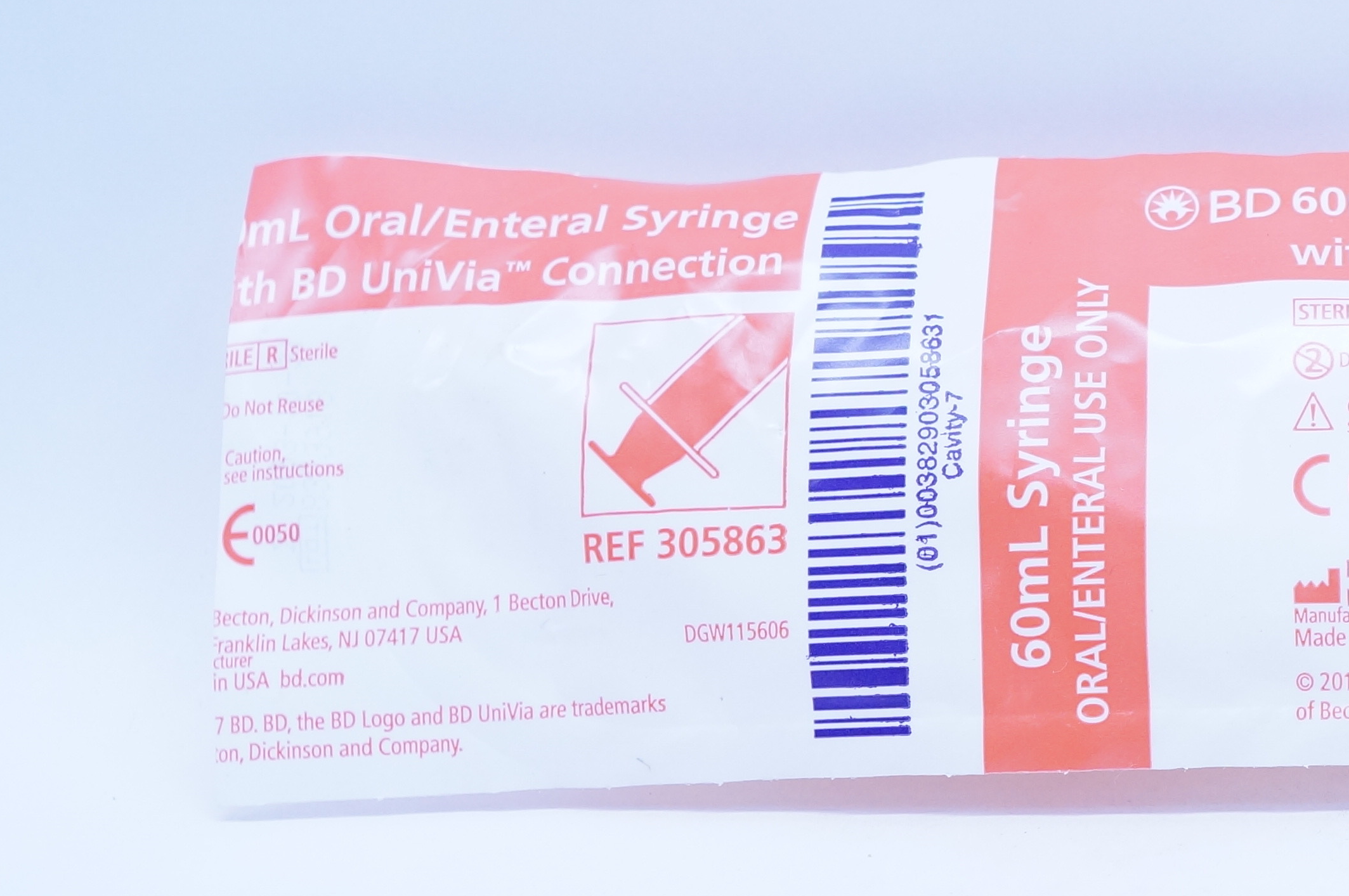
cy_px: 463
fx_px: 3631
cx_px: 1341
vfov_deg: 14.1
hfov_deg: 20.4
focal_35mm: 97
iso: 800
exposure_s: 1/160
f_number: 5.6
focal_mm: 28
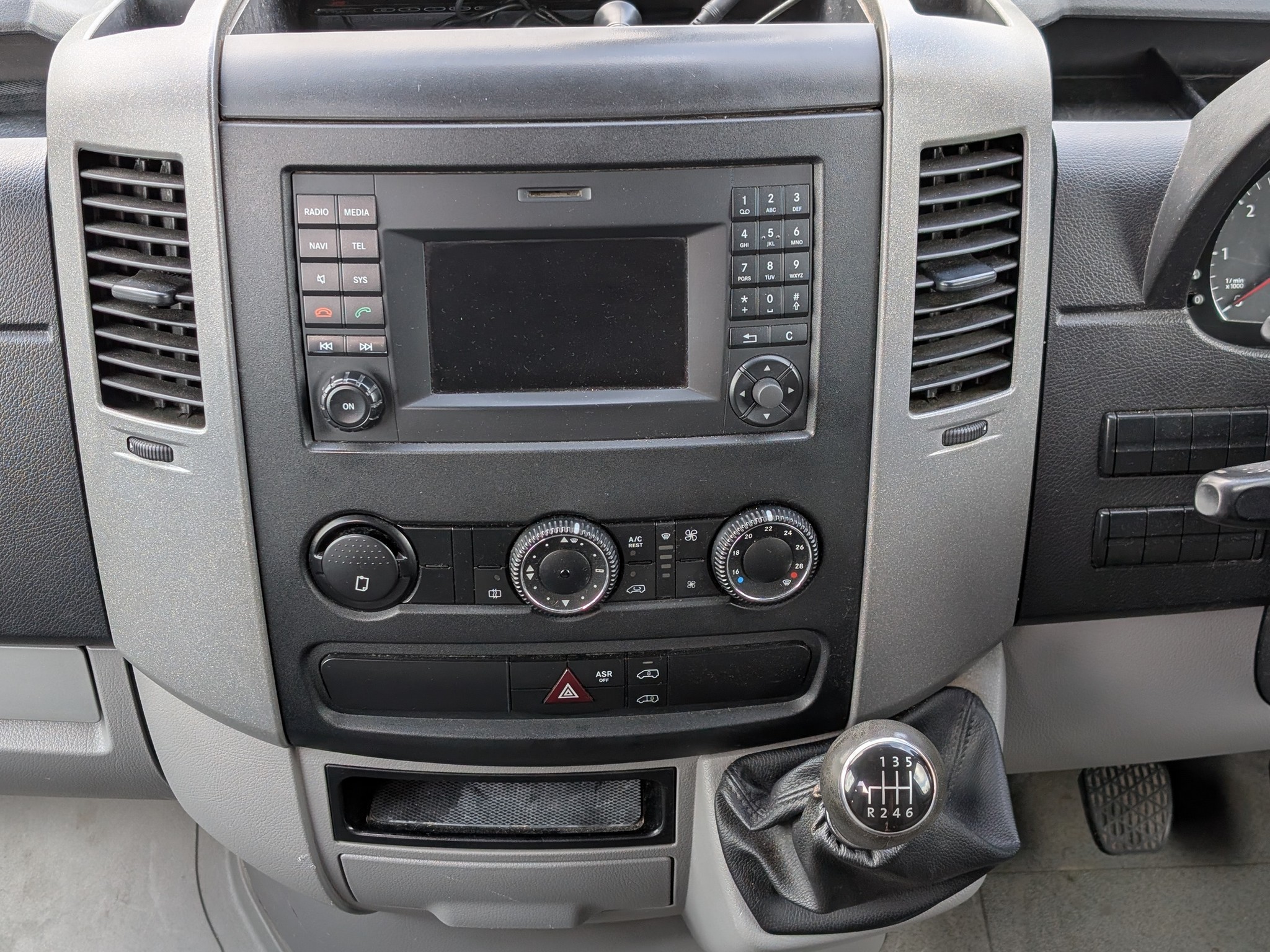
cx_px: 635
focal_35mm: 49
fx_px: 1798
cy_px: 476
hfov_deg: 38.9
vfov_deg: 29.7
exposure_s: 1/70.3
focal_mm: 6.9
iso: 20
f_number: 1.68
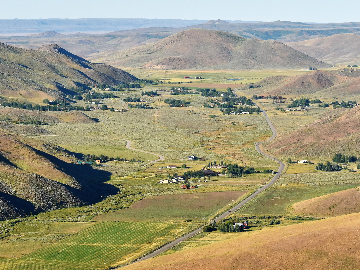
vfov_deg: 13.0
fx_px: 1186
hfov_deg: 17.3
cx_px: 196
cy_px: 135
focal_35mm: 114
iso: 400
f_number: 7.1
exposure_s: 1/1600
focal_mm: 70
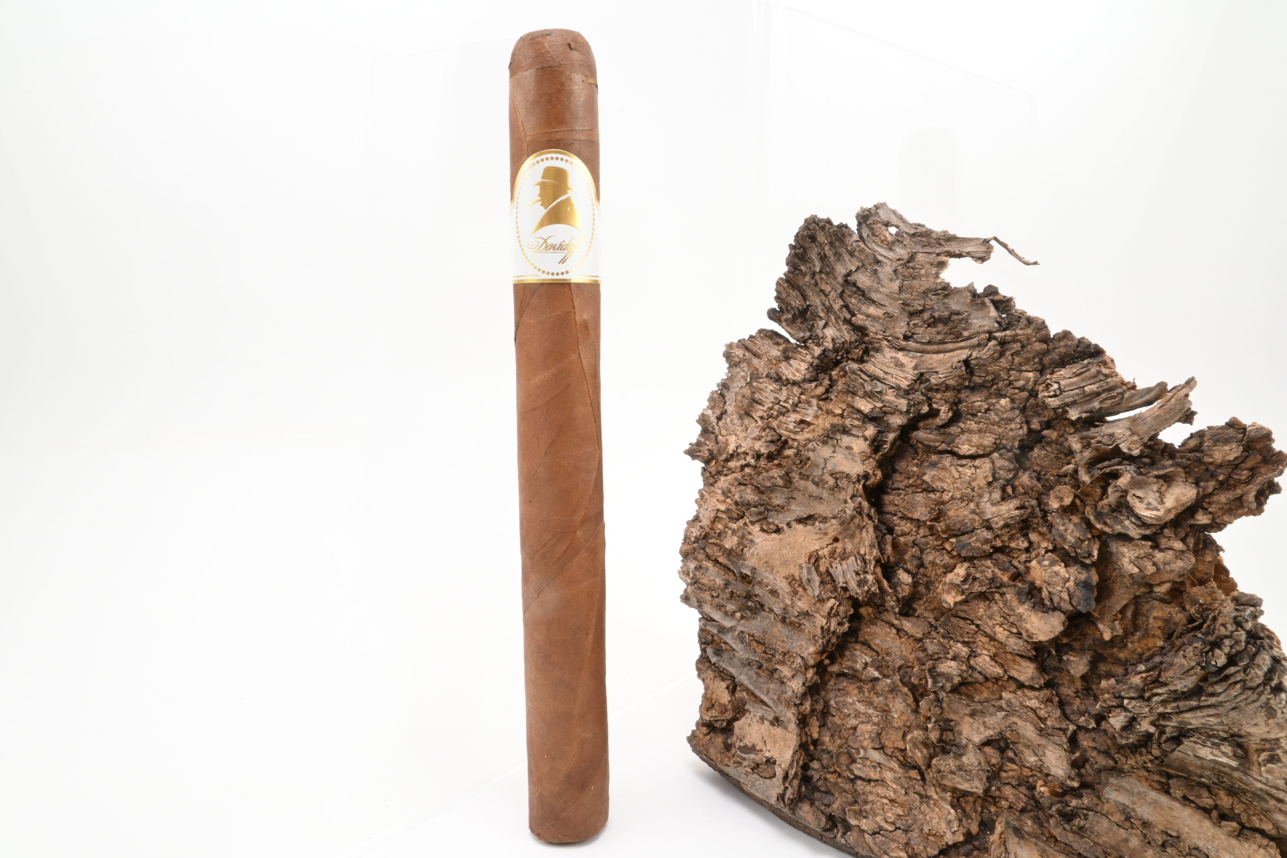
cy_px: 429
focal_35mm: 24
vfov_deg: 53.1
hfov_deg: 73.7
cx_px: 644
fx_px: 858
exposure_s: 1/15
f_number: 22
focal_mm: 16
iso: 640
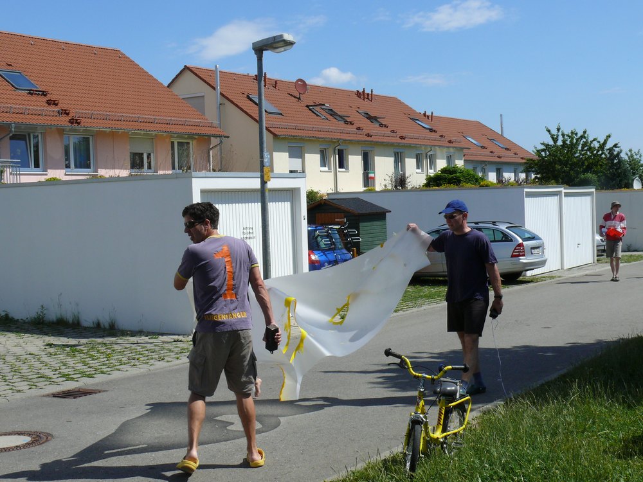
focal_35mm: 50
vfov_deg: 29.1
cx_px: 322
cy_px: 241
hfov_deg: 38.2
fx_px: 929
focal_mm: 9.6
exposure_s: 1/400
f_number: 7.1
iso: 100
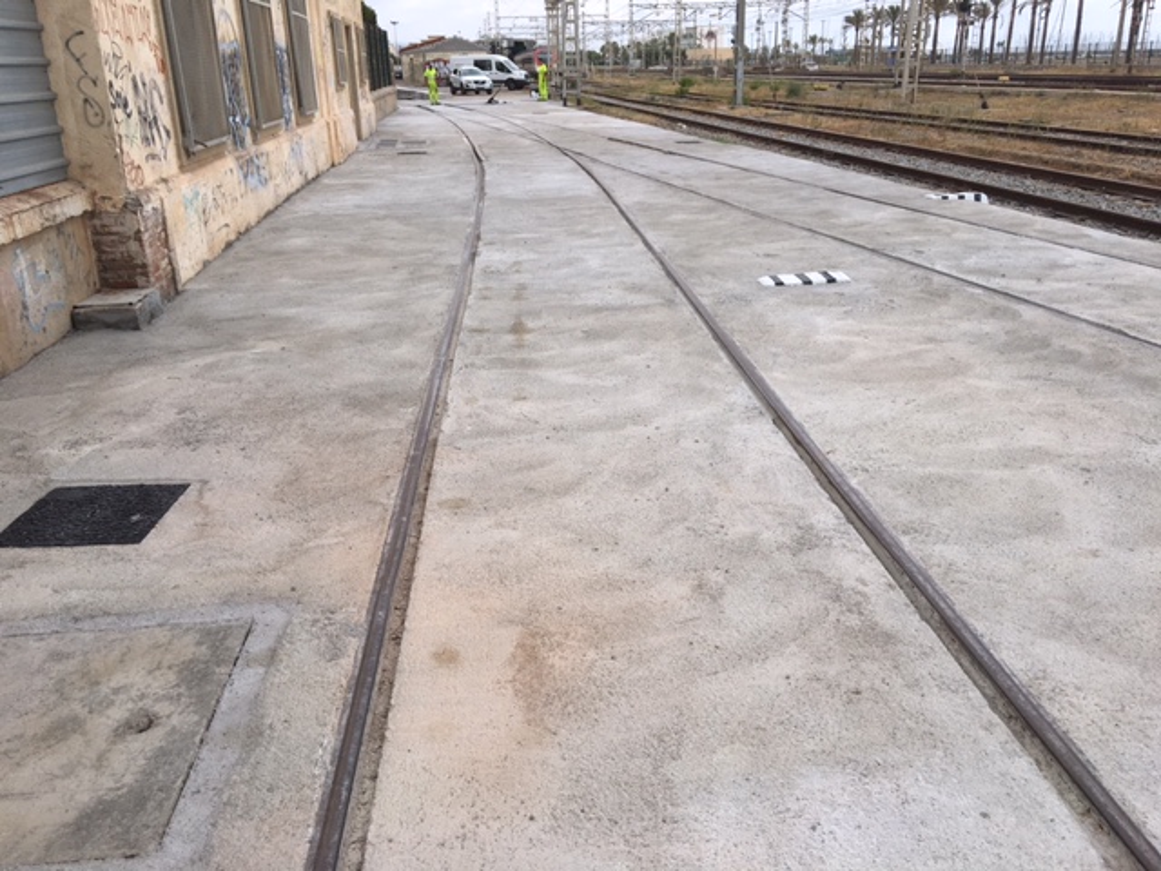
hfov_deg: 61.7
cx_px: 580
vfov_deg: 48.2
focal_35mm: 29
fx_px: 973
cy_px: 436
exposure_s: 1/450
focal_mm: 4.15
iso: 25
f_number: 2.2
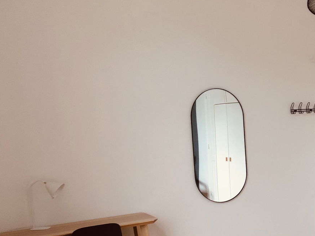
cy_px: 163
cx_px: 282
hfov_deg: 35.3
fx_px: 464
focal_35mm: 51
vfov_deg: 28.3
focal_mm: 4
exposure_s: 1/6
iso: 100
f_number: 1.8
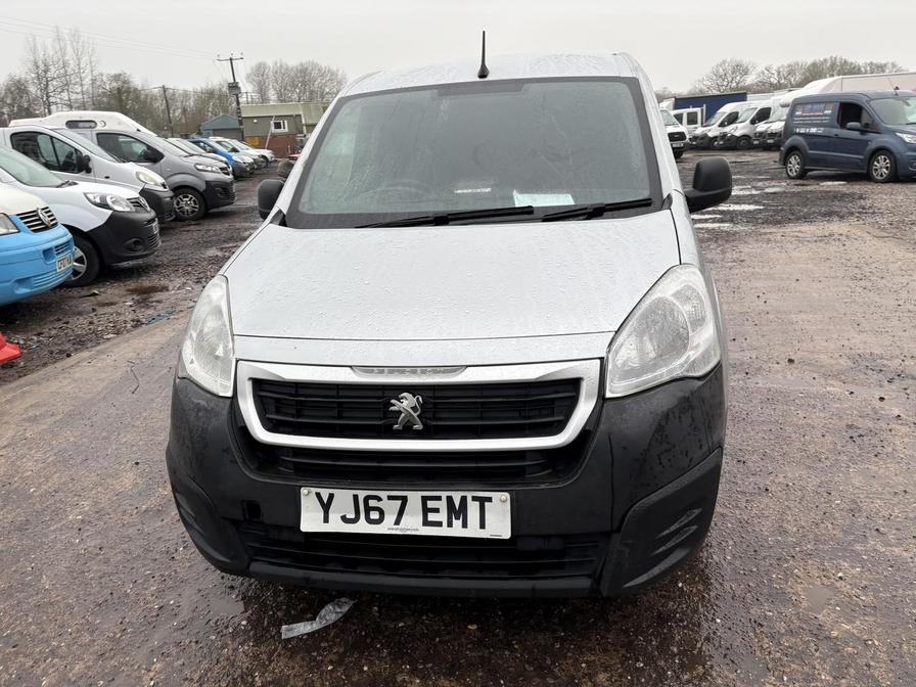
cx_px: 458
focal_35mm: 26
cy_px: 344
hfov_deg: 67.3
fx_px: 688
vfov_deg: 53.1
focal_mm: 5.96
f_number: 1.6
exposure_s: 1/236
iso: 40
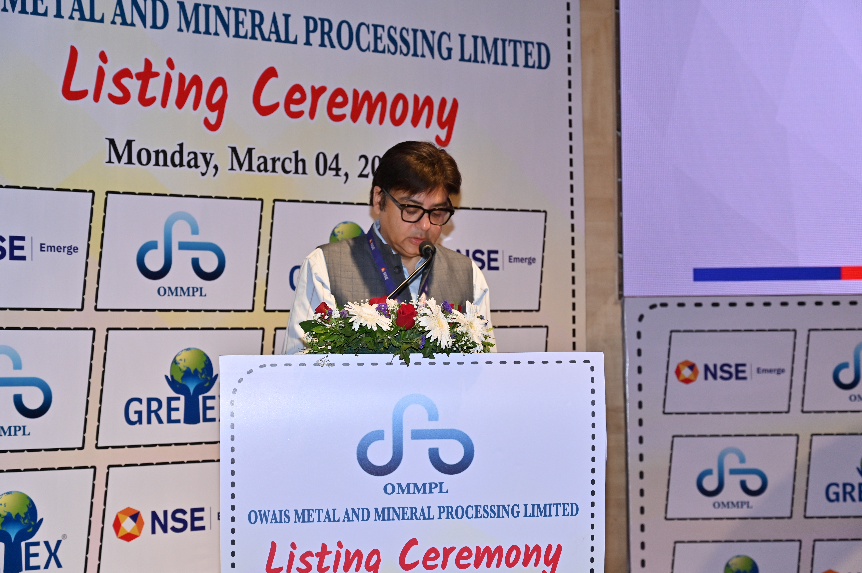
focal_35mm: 70
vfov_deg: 19.4
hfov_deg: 28.9
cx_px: 431
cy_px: 286
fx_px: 1675
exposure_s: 1/160
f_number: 5.6
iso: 400
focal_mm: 70
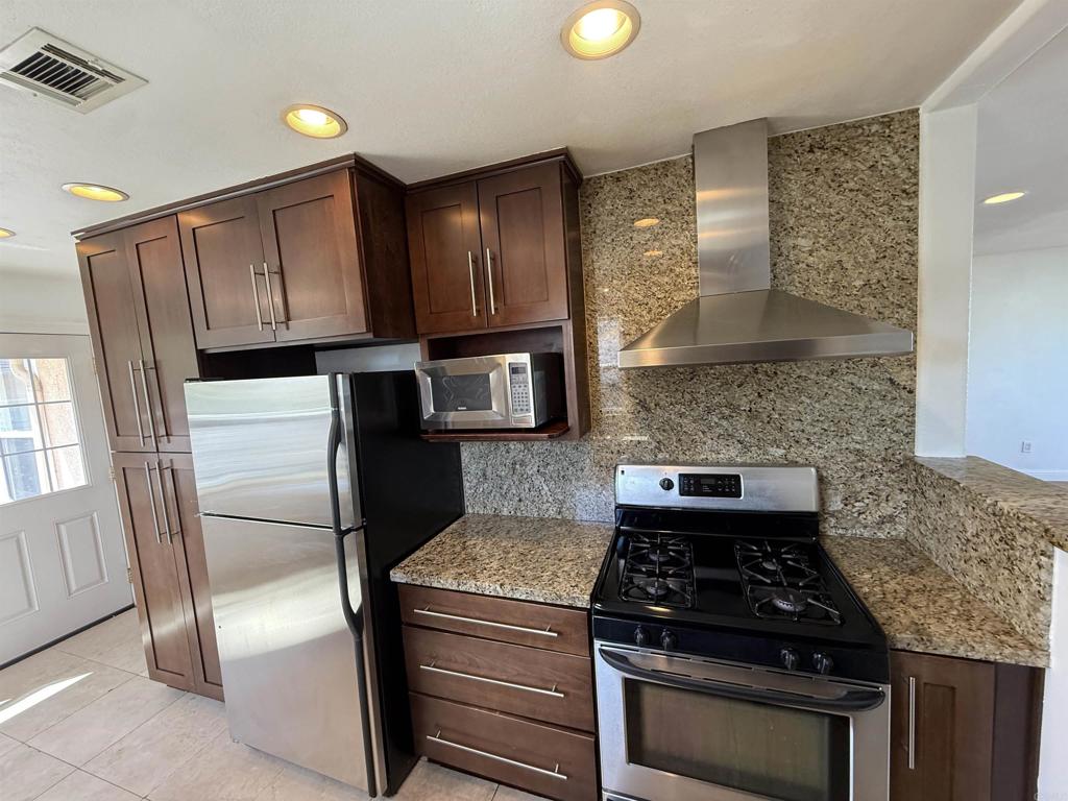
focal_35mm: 14
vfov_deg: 85.7
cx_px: 534
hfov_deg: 102.1
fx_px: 432
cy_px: 400
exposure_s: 1/120
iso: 250
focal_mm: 2.22
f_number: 2.2
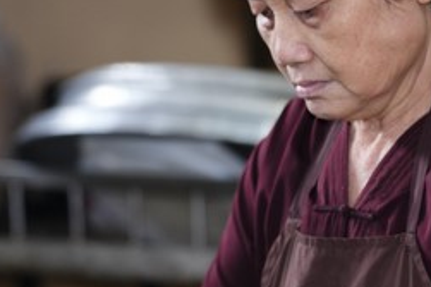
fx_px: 4654
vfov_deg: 3.5
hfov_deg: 5.3
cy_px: 176
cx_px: 185
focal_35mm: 389
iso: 2000
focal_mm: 150
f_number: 2.8
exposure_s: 1/250
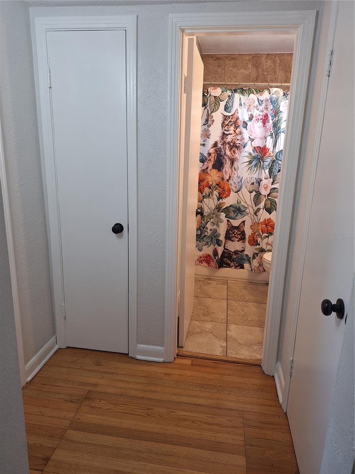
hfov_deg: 58.9
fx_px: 314
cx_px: 178
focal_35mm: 23
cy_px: 237
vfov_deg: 73.9
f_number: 1.8
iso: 100
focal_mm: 5.54
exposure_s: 1/40
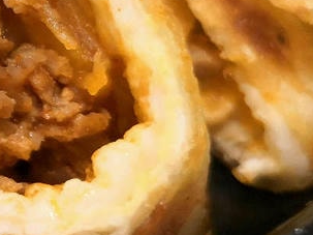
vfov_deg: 13.5
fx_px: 967
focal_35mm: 107
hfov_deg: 15.5
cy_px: -30
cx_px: -264
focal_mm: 3.95
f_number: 1.6
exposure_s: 1/40
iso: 200
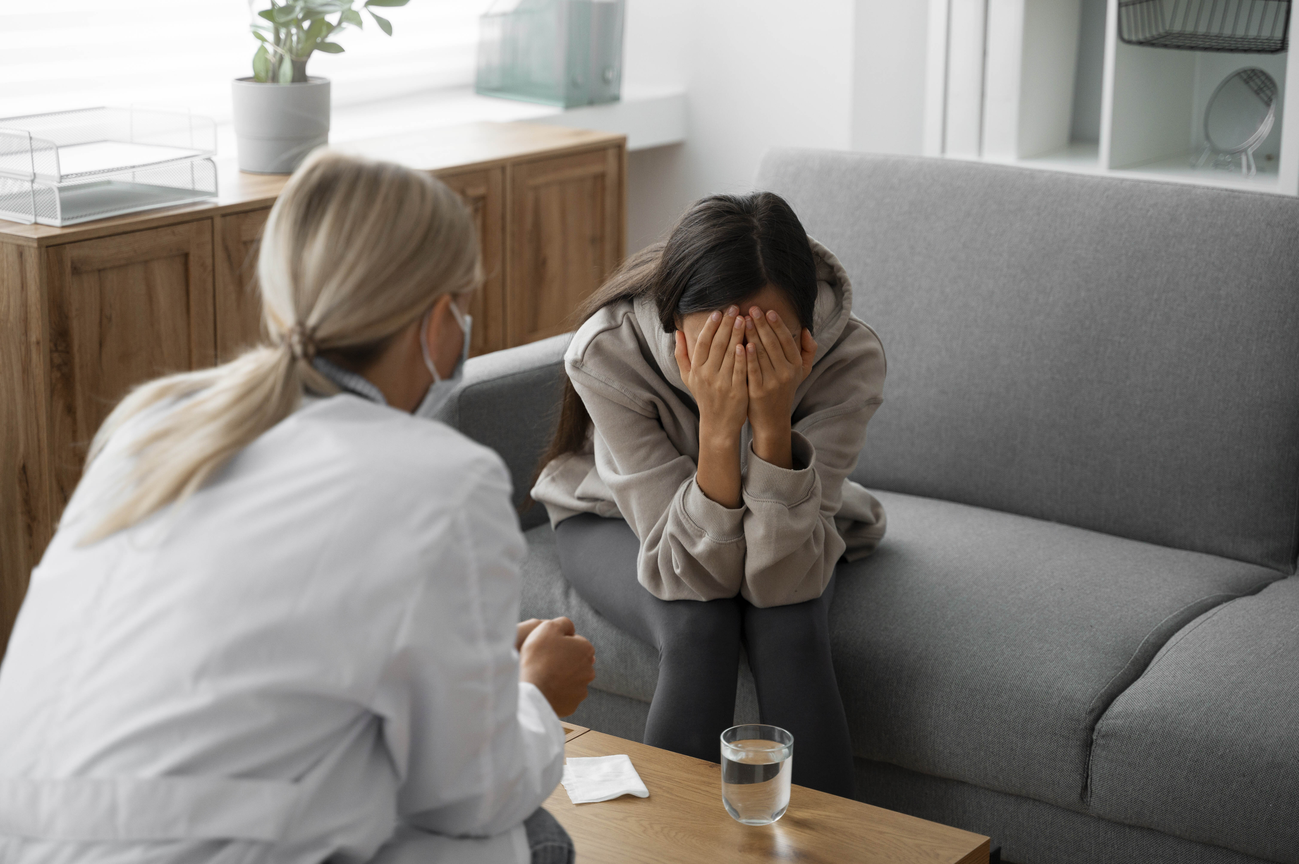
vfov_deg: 20.6
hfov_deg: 30.5
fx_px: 2380
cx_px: 650
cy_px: 432
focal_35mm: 66
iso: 500
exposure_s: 1/200
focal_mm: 66
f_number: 3.2
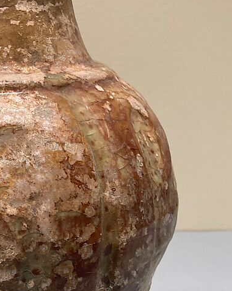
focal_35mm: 69
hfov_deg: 21.2
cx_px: -12
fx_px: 592
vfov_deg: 27.2
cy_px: 213
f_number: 1.8
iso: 100
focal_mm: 3.99
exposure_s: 1/60
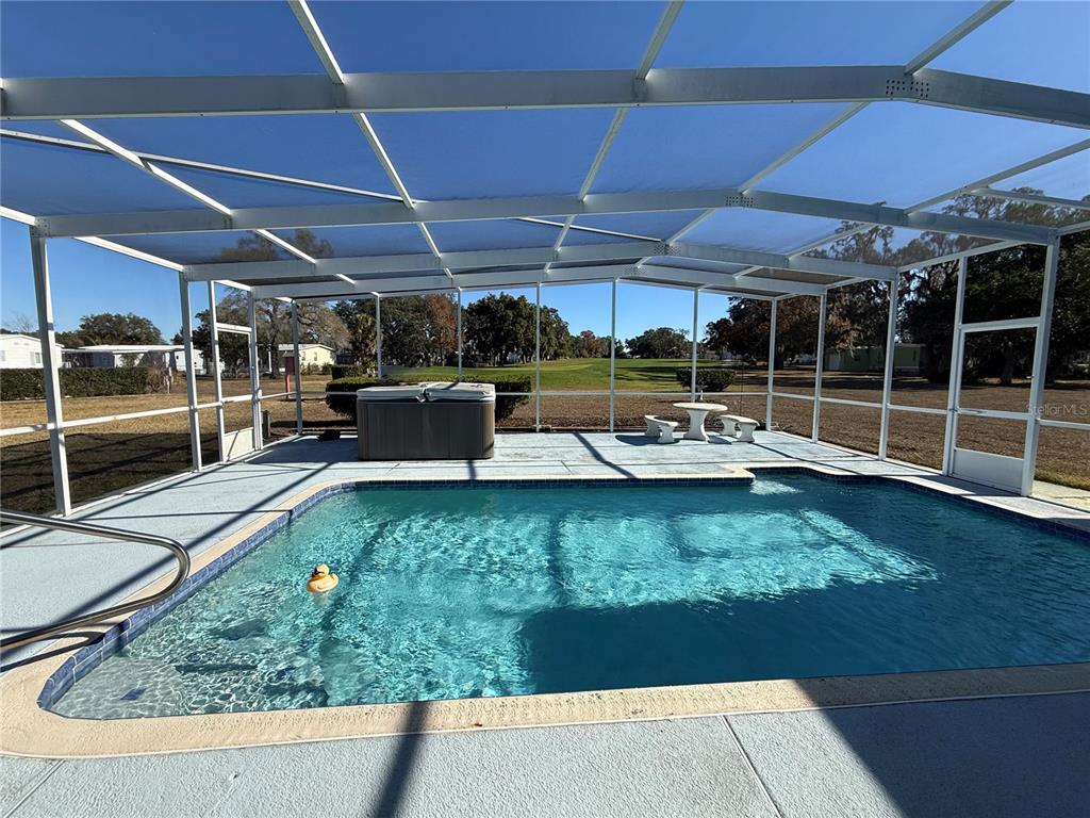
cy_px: 409
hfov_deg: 102.1
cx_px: 545
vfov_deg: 85.7
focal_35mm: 14
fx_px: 441
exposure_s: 1/1259
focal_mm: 2.22
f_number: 2.2
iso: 50
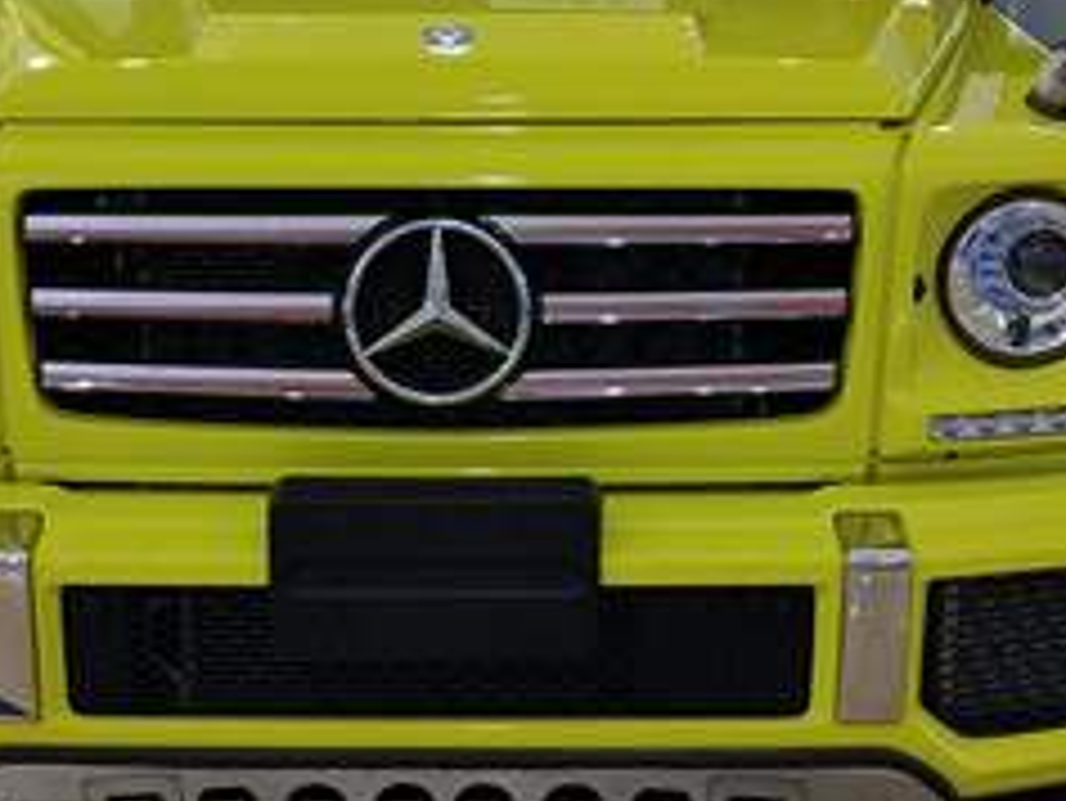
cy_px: 400
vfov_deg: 19.4
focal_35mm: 76
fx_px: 2342
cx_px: 472
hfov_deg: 25.6
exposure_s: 1/50
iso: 169
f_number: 1.8
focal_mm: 3.95
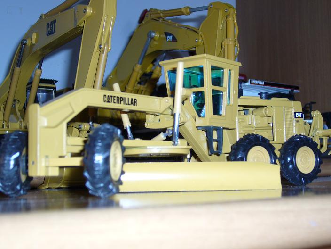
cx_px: 166
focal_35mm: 63
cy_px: 124
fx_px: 602
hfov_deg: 30.7
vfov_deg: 23.3
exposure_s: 1/30
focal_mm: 10.4
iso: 100
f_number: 3.8
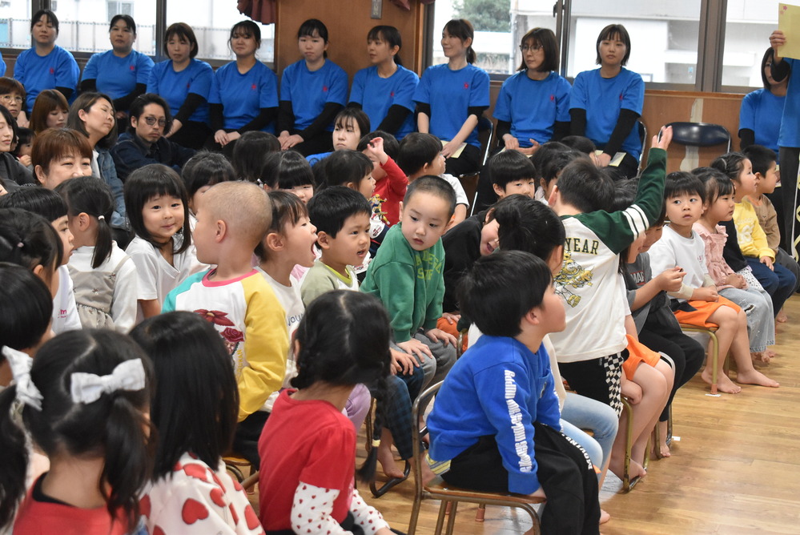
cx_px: 400
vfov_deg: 19.0
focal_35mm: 72
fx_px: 1601
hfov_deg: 28.0
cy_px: 268
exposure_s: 1/160
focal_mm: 48
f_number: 6.3
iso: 4000
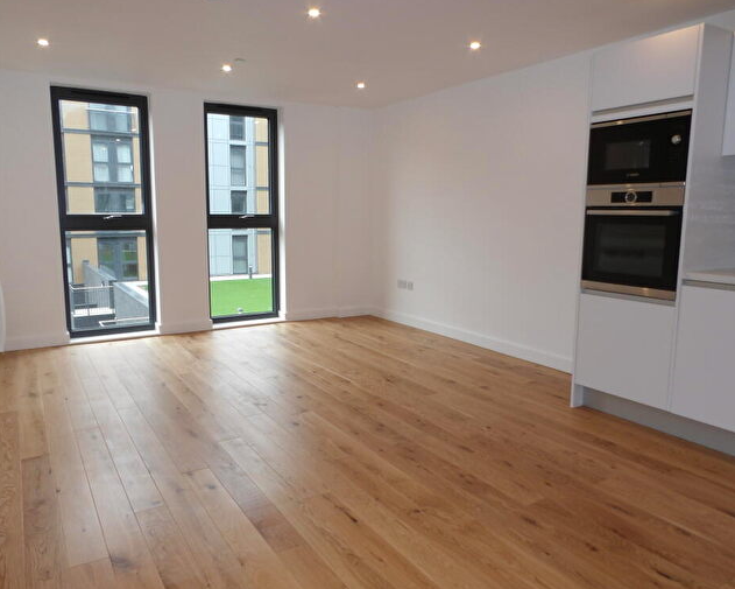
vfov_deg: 54.9
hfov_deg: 66.0
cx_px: 348
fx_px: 566
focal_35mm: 26
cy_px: 291
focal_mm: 4.3
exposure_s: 1/47
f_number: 4.1
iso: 100
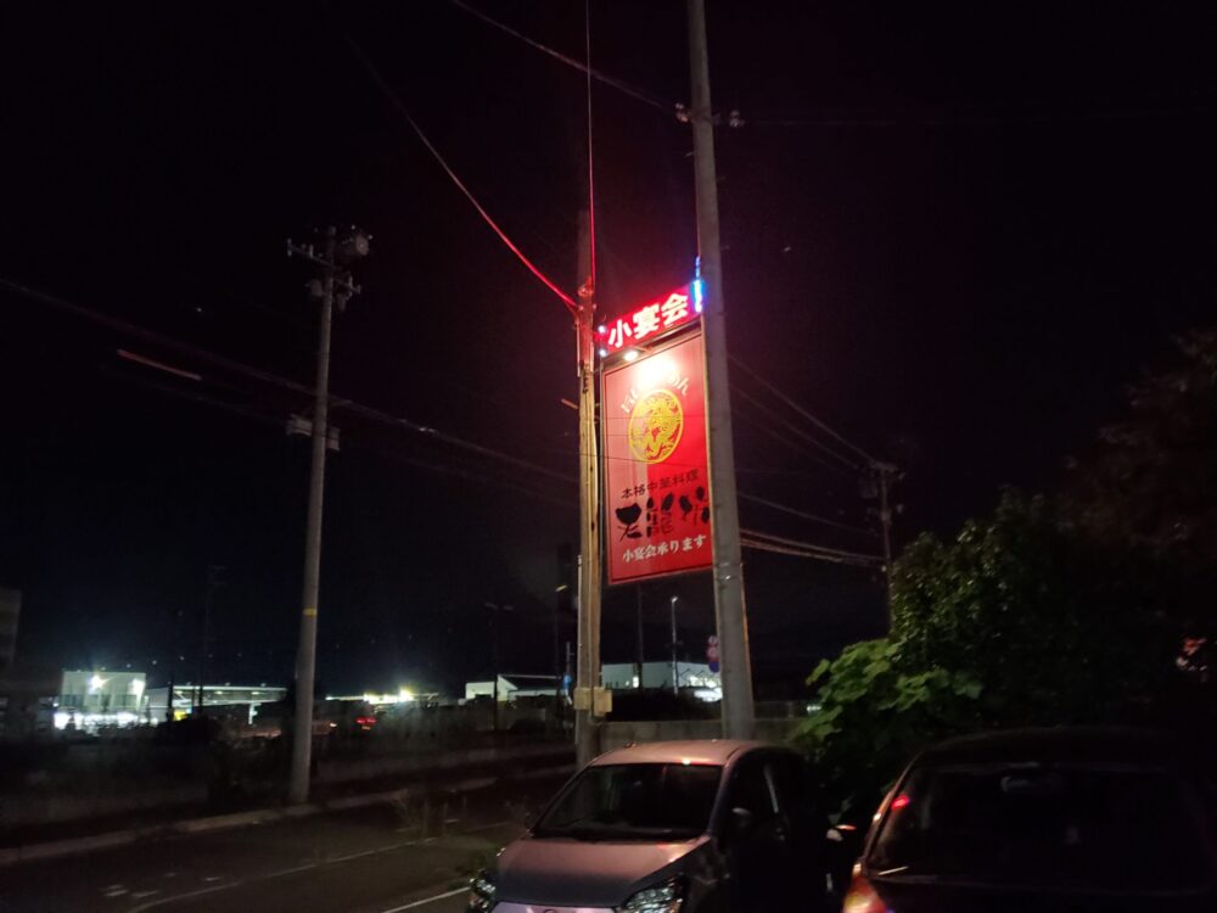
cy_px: 456
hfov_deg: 67.3
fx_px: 914
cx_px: 608
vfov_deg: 53.1
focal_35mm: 26
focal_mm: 4.3
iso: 640
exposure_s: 1/17
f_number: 1.5
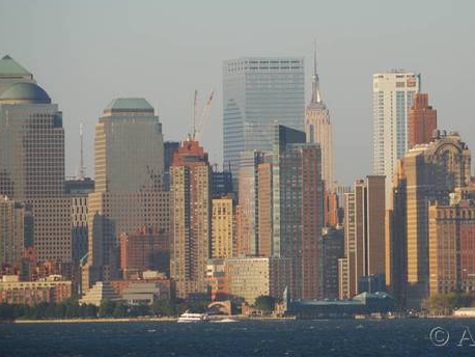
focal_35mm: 441
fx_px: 6055
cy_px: 118
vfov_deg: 3.4
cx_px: 309
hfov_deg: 4.5
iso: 200
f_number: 5.6
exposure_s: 1/500
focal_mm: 200
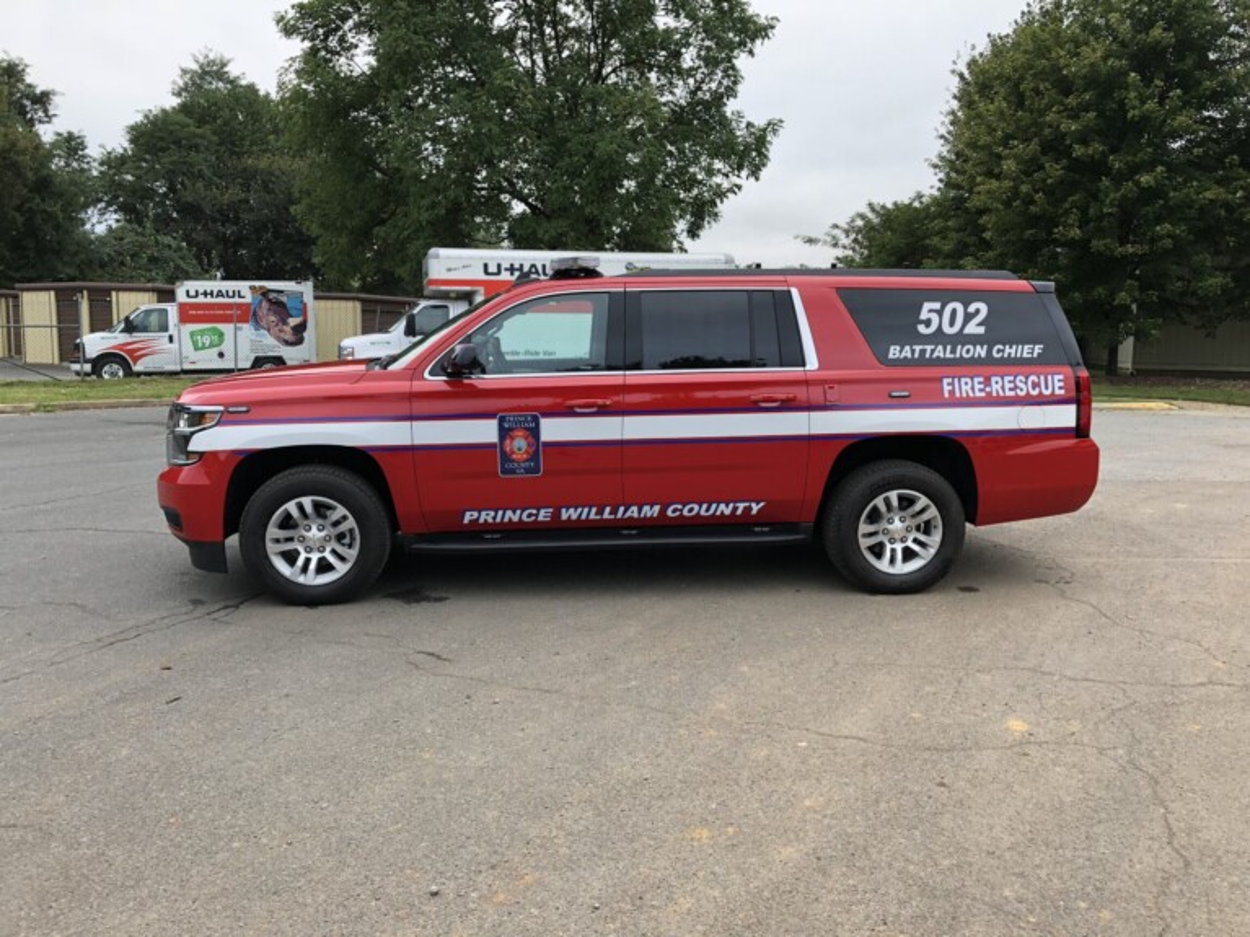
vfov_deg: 49.7
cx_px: 625
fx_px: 1011
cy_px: 468
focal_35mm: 28
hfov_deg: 63.5
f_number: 1.8
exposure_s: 1/120
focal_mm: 4
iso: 32
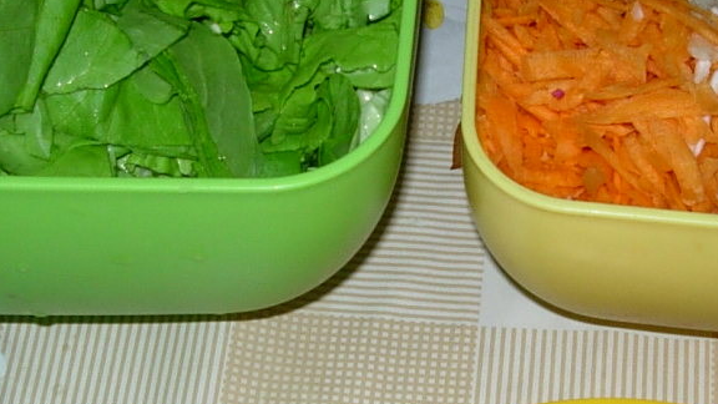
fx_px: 2189
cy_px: 383
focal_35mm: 115
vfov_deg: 10.5
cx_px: 457
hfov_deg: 18.6
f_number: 2.8
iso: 79
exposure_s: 1/64
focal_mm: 7.8
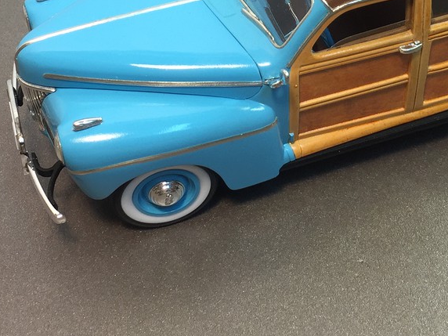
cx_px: 237
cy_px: -27
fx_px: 919
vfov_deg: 19.9
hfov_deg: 27.4
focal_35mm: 71
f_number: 2.2
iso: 40
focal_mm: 4.15
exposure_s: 1/50
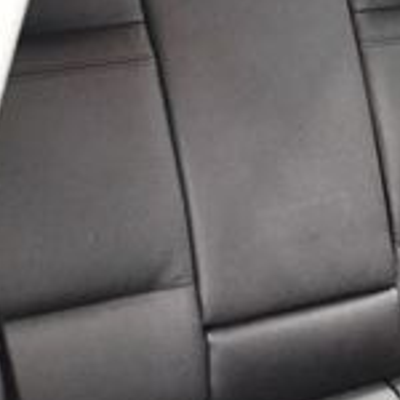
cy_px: 285
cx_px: 448
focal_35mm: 131
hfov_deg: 13.1
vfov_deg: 13.3
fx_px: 1713
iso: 5600
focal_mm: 18
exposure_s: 1/60
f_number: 3.5
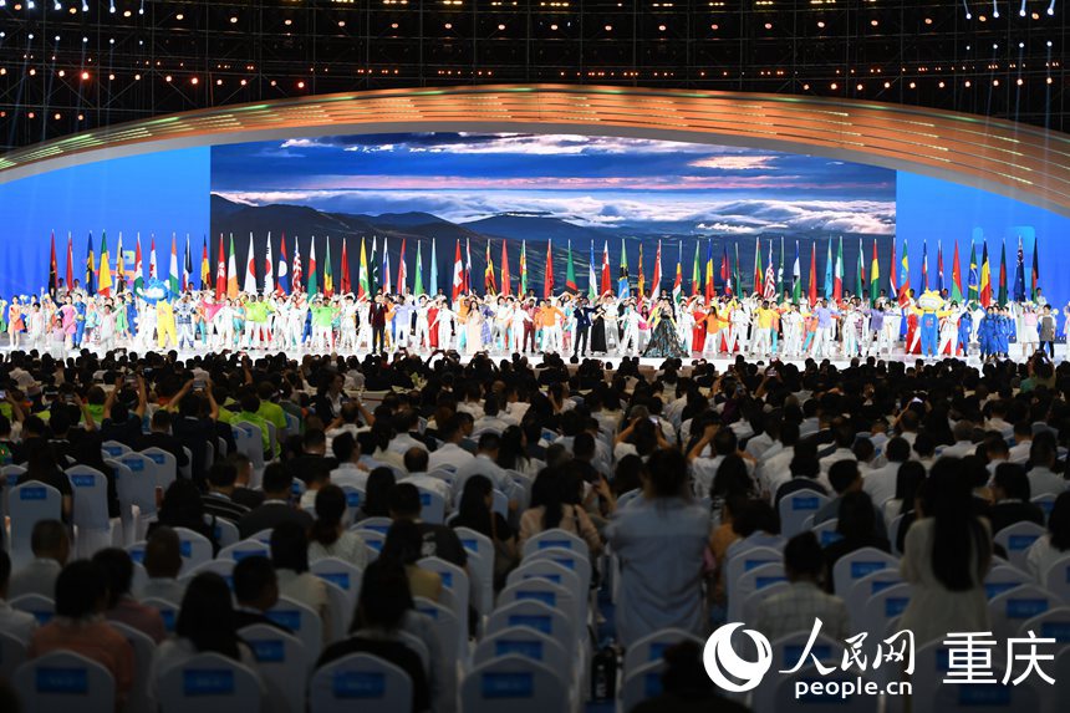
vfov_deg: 14.9
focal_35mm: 92
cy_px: 356
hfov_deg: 22.1
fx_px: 2734
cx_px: 535
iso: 400
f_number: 2.8
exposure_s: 1/100
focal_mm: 92
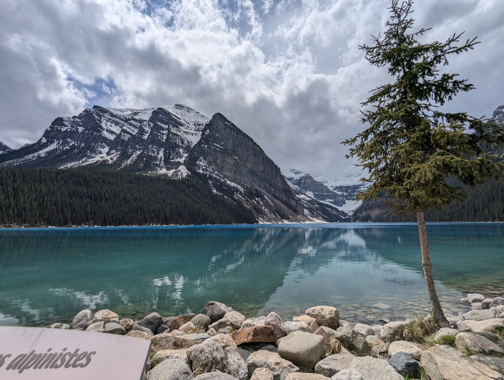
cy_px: 190
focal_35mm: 16
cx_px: 252
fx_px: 233
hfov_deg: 94.4
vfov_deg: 78.2
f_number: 2.2
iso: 53
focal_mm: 2.35
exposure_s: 1/7752
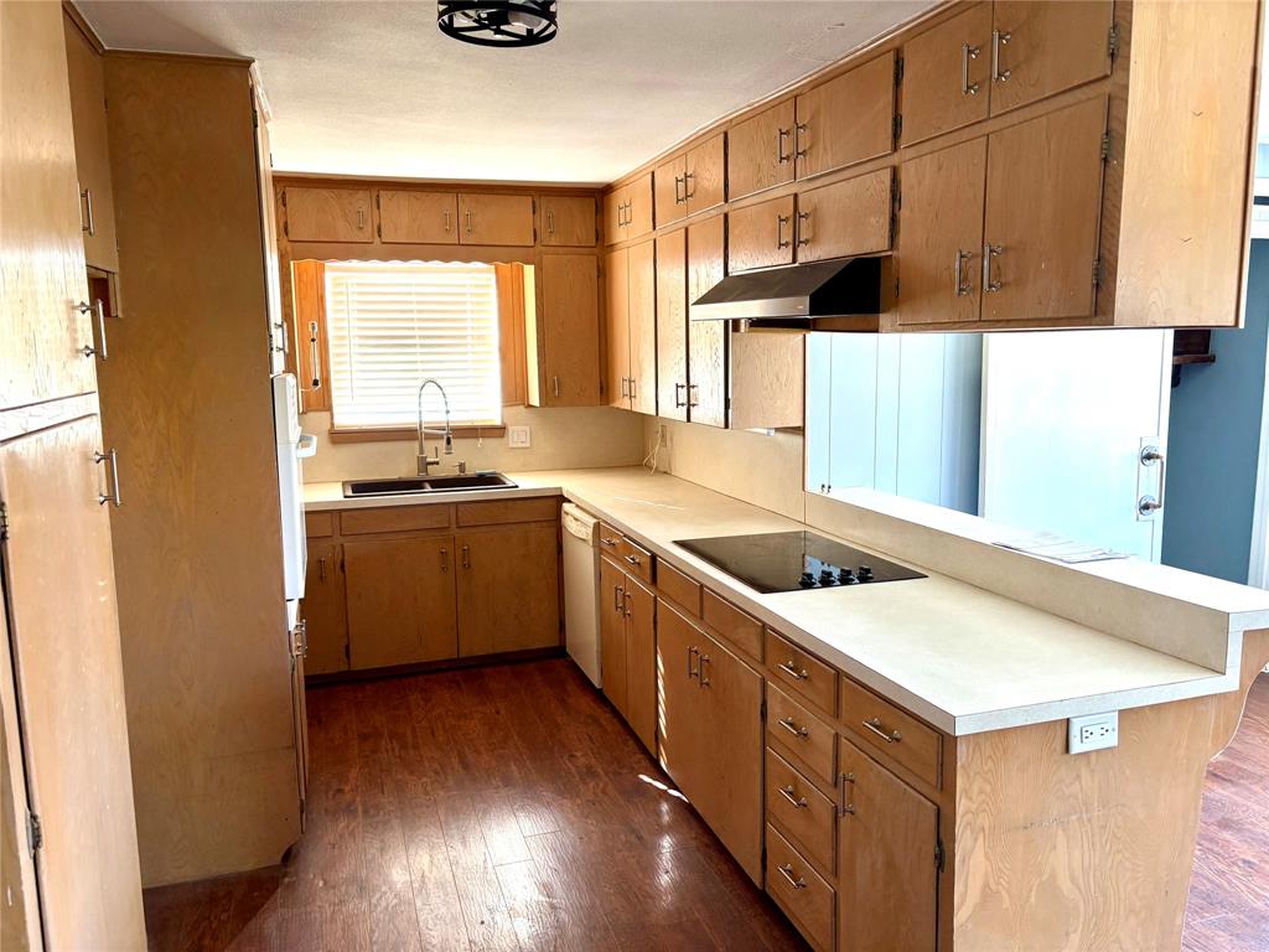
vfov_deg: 53.1
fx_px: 953
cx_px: 634
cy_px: 476
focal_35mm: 26
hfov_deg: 67.3
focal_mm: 5.96
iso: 125
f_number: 1.6
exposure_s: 1/60
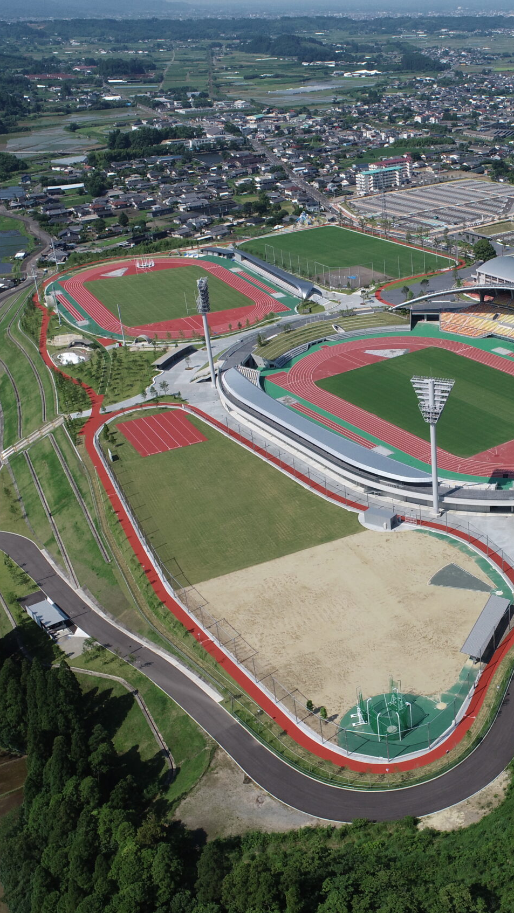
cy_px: 456
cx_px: 494
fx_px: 921
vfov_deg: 52.8
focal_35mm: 38
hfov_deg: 29.5
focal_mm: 8.8
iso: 100
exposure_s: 1/640
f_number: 6.3
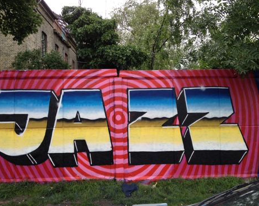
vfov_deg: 40.1
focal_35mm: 37
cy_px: 103
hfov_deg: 49.1
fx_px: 283
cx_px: 119
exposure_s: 1/708
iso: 64
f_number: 2.4
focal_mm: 4.28
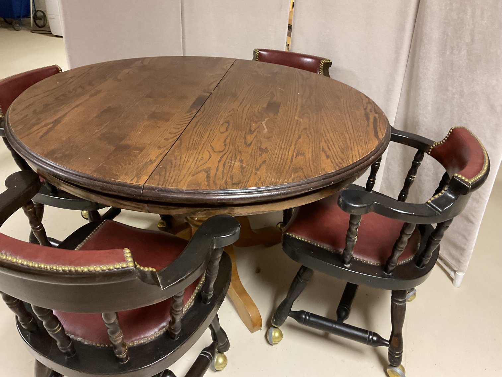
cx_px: 251
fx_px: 421
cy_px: 188
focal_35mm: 29
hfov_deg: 61.7
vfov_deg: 48.2
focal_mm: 3
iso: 250
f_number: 1.8
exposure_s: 1/30
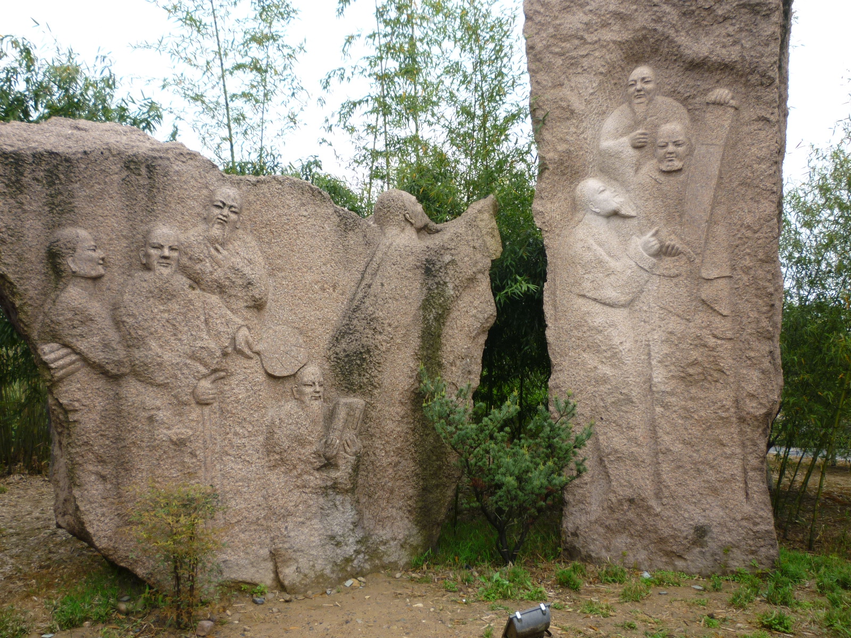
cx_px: 426
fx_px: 713
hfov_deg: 61.7
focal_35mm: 29
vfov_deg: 48.2
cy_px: 319
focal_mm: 5.2
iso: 80
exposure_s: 1/80
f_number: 3.3
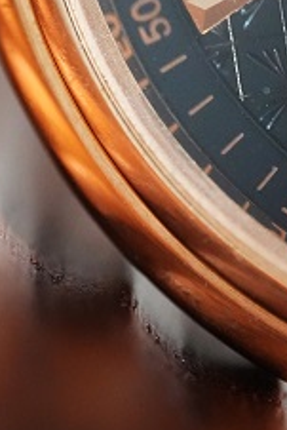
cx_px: 361
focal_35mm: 326
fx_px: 3892
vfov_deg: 6.2
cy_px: -195
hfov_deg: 4.2
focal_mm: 105
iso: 8000
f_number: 2.8
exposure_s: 1/320
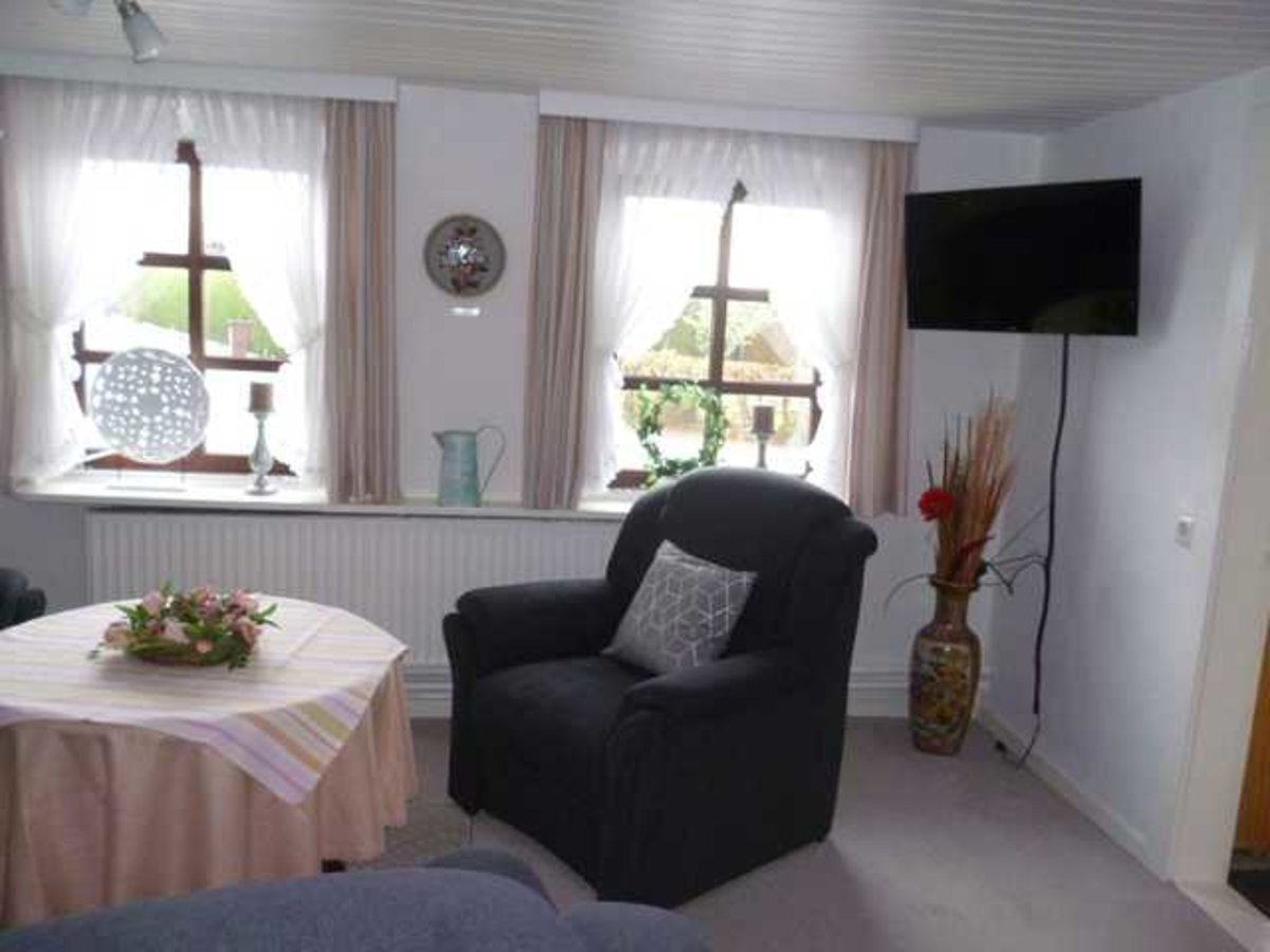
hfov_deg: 63.4
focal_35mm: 28
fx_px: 1027
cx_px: 635
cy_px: 476
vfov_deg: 49.7
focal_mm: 5
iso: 400
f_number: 3.1
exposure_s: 1/60
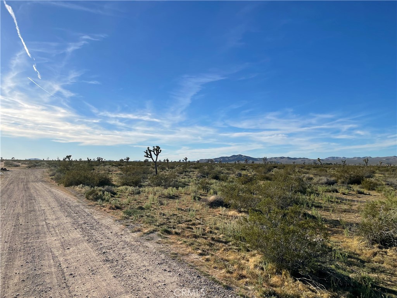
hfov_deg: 67.3
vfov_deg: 53.1
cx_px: 198
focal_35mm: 26
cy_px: 149
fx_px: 298
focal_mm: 4.2
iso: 32
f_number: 1.6
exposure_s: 1/5556
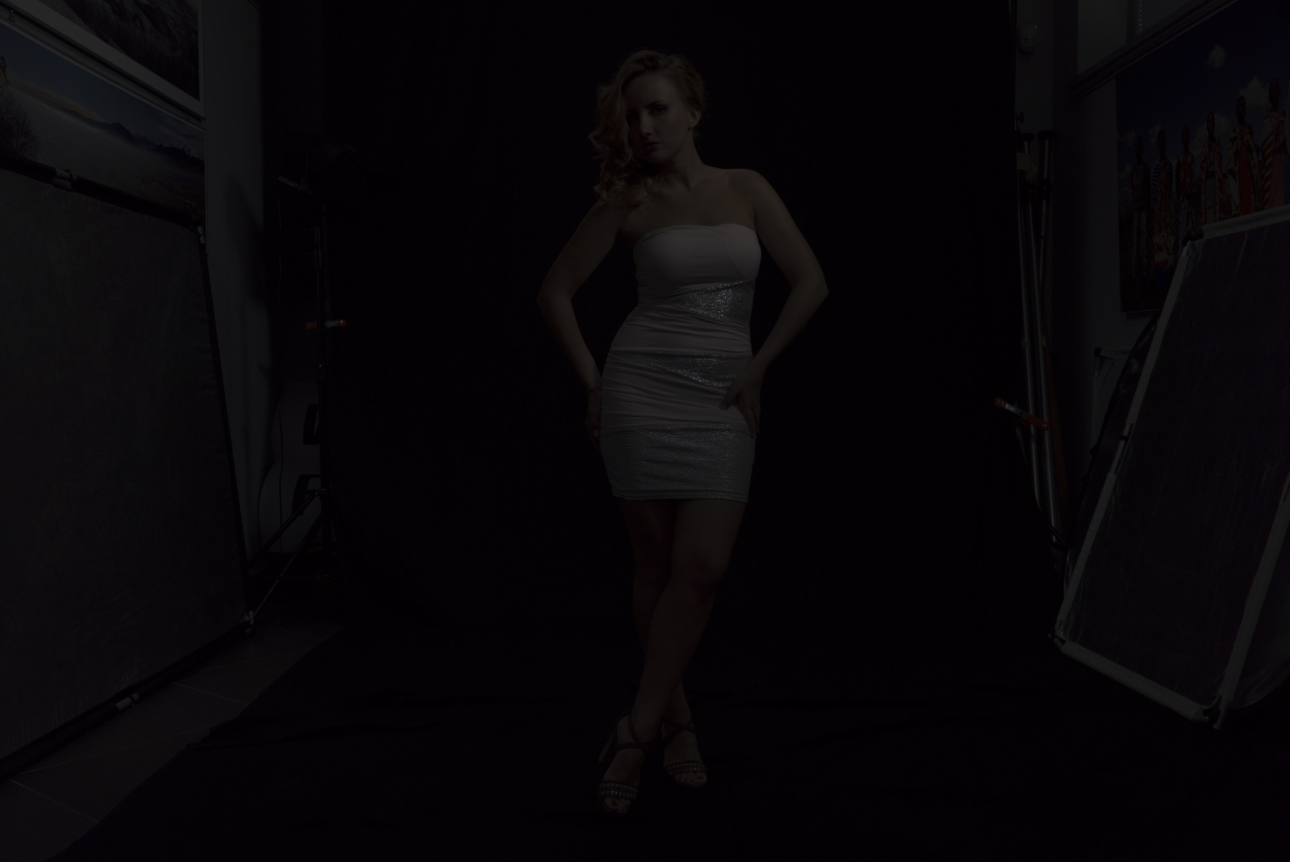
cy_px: 431
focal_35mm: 35
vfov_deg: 37.9
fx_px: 1255
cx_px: 645
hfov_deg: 54.4
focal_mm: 35
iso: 100
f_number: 8
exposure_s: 1/125
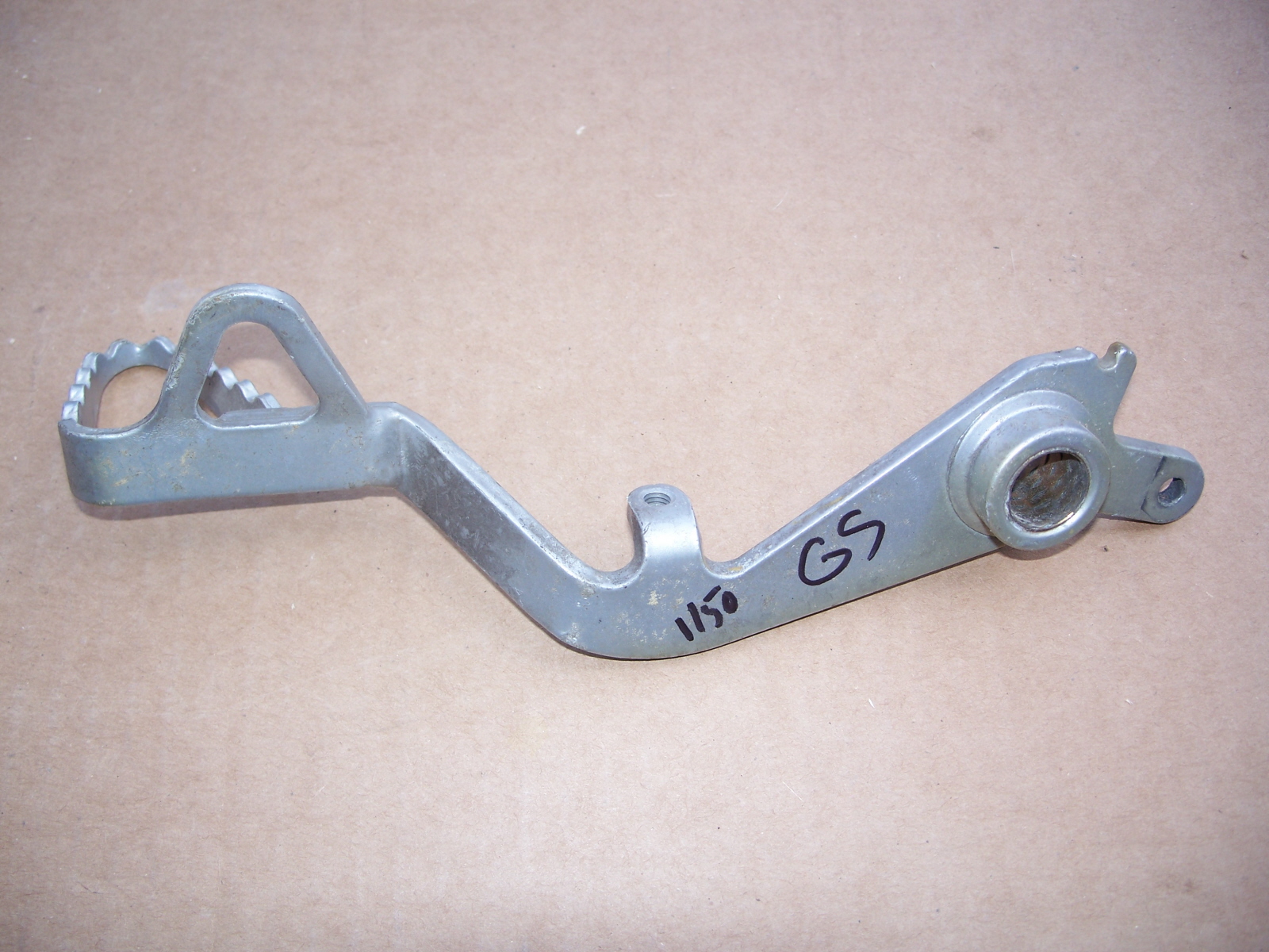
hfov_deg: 50.1
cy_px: 476
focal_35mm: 37
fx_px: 1356
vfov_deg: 38.7
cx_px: 634
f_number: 2.8
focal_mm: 7.8
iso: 64
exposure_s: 1/100
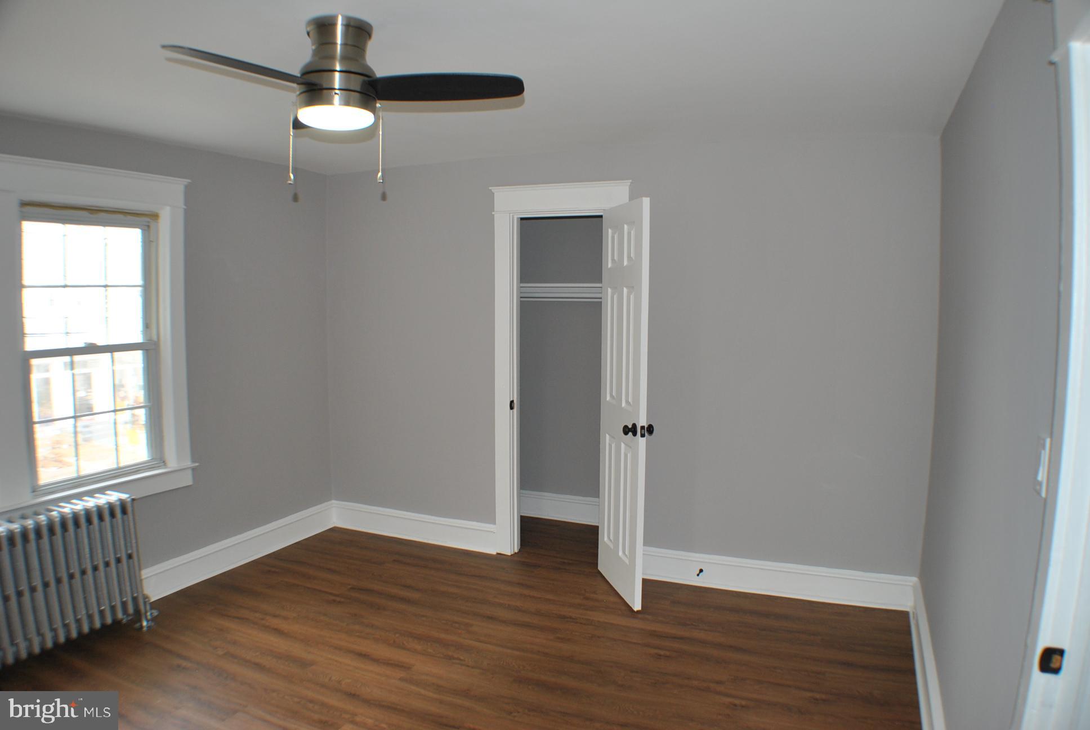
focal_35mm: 33
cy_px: 365
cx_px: 545
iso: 200
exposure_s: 1/60
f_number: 3.8
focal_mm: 22
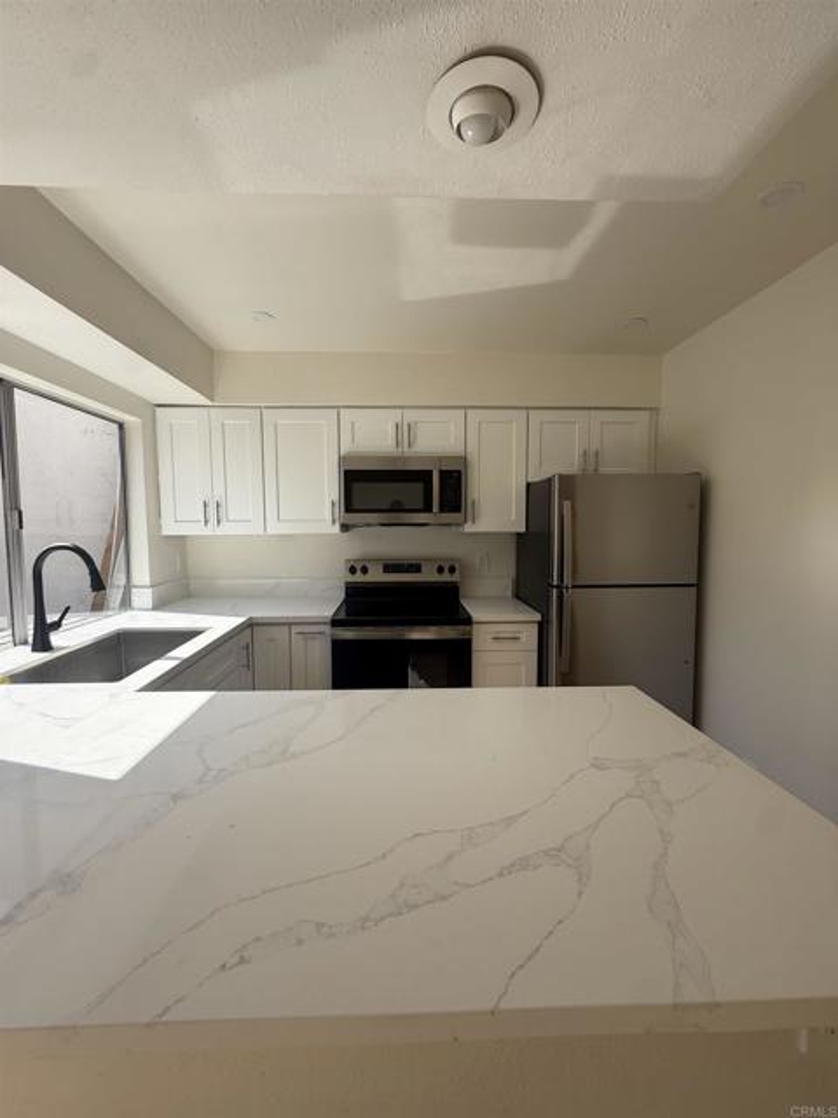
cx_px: 419
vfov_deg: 102.1
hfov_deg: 85.7
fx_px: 452
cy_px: 559
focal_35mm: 14
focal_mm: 2.22
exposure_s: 1/664
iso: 64
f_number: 2.2
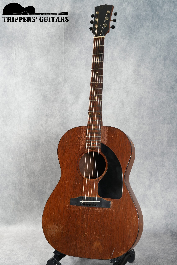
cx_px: 88
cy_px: 132
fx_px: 369
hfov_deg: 27.0
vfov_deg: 39.6
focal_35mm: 50
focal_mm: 50
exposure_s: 1/1.6
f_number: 6.3
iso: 400
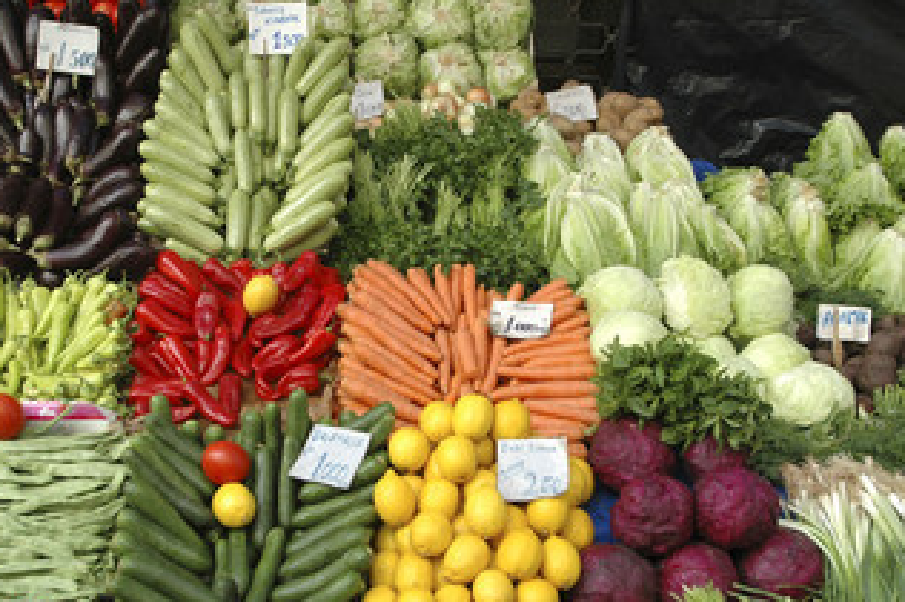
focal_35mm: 40
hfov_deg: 48.3
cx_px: 377
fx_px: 1004
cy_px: 327
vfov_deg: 33.3
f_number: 3.2
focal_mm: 20
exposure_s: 1/40
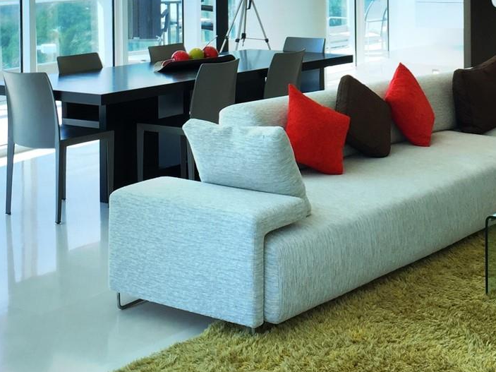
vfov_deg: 21.2
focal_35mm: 66
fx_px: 946
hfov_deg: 29.3
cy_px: -34
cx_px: 301
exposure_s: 1/356
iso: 32
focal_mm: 4.15
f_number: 2.2
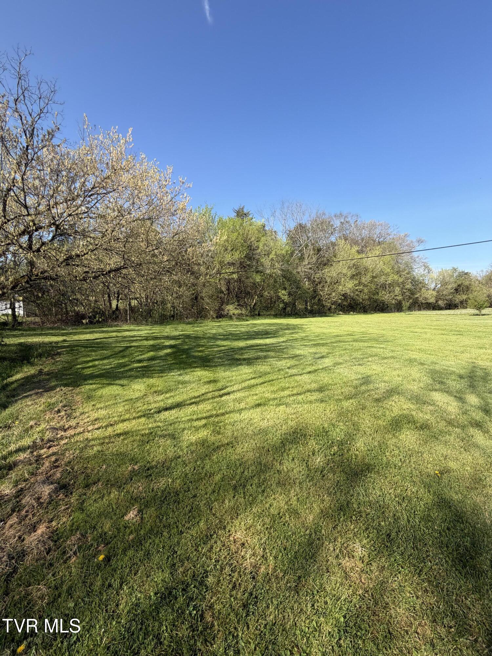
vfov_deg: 102.1
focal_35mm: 14
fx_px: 265
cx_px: 246
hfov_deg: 85.7
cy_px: 328
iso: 40
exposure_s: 1/770
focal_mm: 2.22
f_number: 2.2
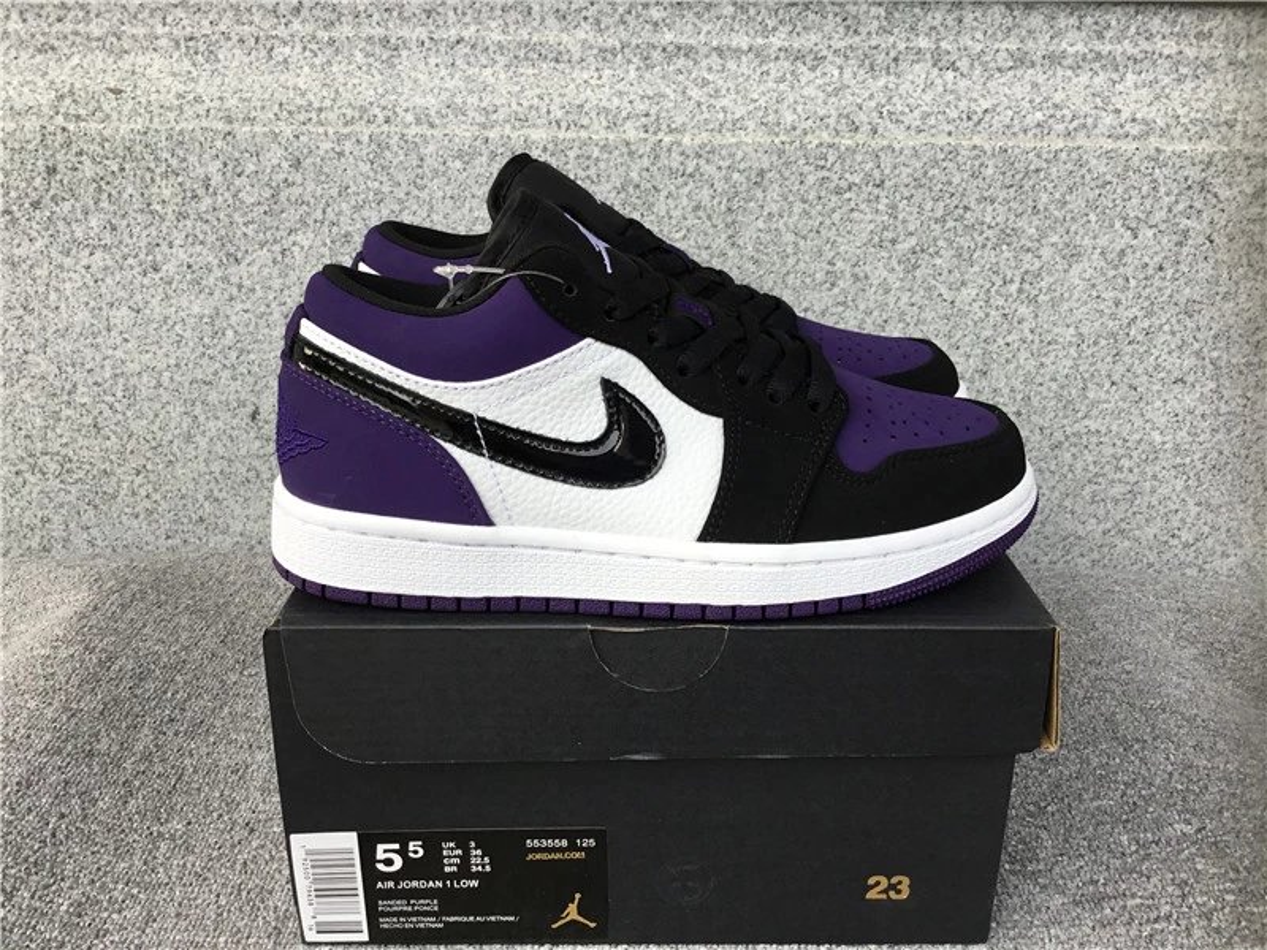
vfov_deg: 45.4
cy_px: 475
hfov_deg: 58.4
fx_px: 1135
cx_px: 634
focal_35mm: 31
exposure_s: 1/100
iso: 50
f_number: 2.4
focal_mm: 3.3
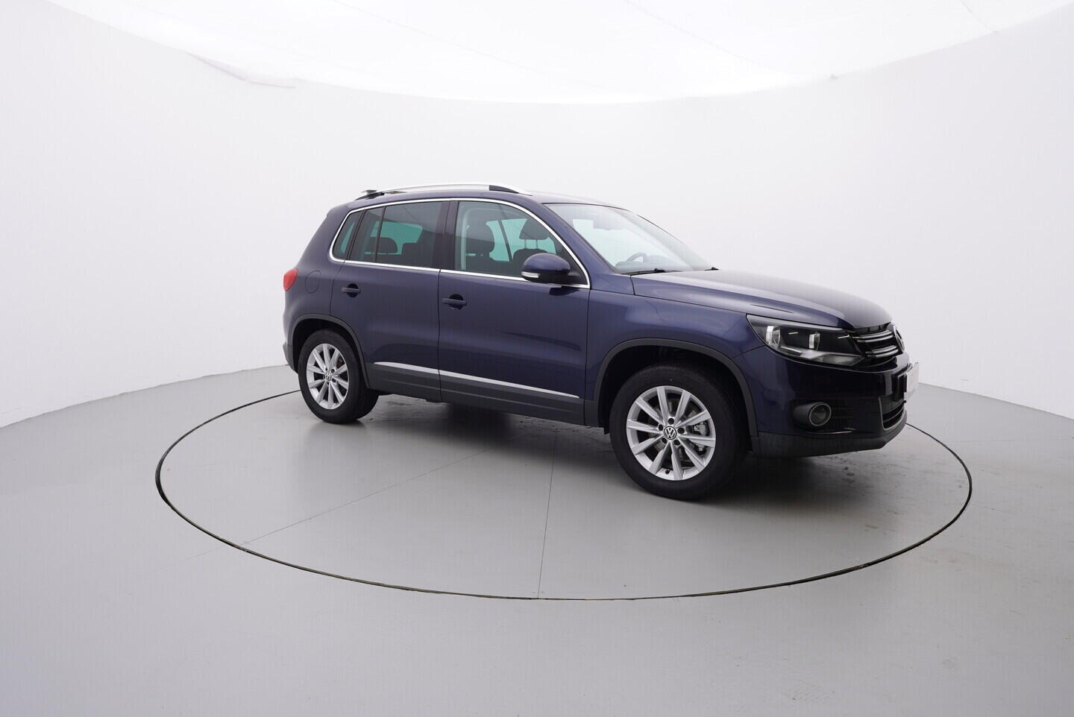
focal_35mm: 22
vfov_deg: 56.2
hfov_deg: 77.3
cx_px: 537
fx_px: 672
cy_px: 358
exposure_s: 1/80
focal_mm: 15
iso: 200
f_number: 5
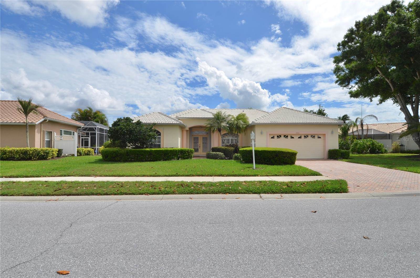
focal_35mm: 18
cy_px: 139
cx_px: 210
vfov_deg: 67.1
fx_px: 209
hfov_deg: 90.1
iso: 100
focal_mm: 12
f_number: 10
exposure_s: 1/400
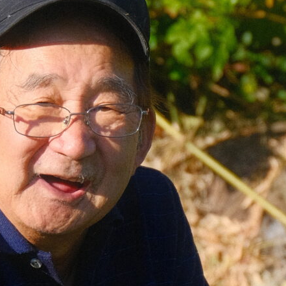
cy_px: 32
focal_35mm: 705
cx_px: 244
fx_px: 6590
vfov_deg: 2.5
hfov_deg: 2.5
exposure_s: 1/1500
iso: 800
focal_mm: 95.4
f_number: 5.6
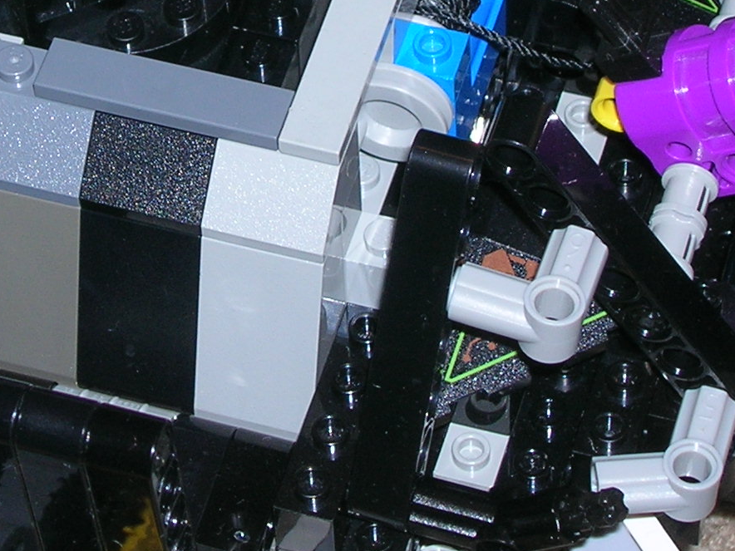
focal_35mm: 170
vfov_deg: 8.7
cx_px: 136
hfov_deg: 11.6
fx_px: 3610
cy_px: -8
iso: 50
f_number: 3.5
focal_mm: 9.7
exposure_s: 1/60.1
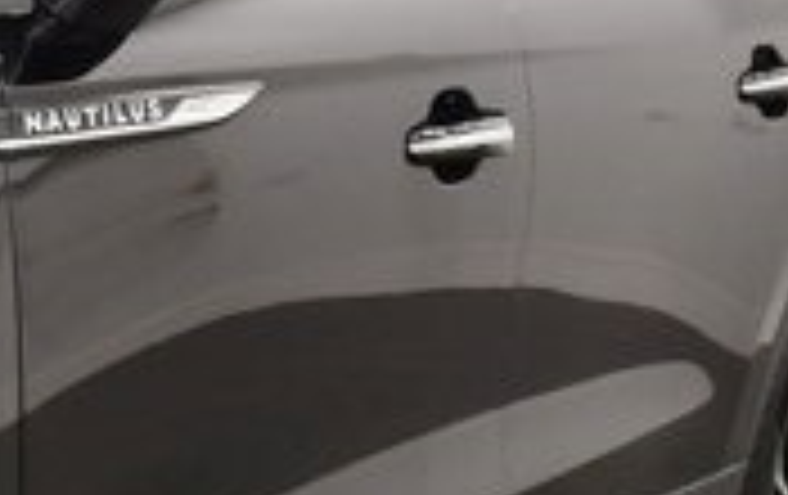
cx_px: -689
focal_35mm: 131
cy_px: 506
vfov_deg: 10.0
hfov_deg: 13.9
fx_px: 2818
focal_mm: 15
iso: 800
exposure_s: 1/125
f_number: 5
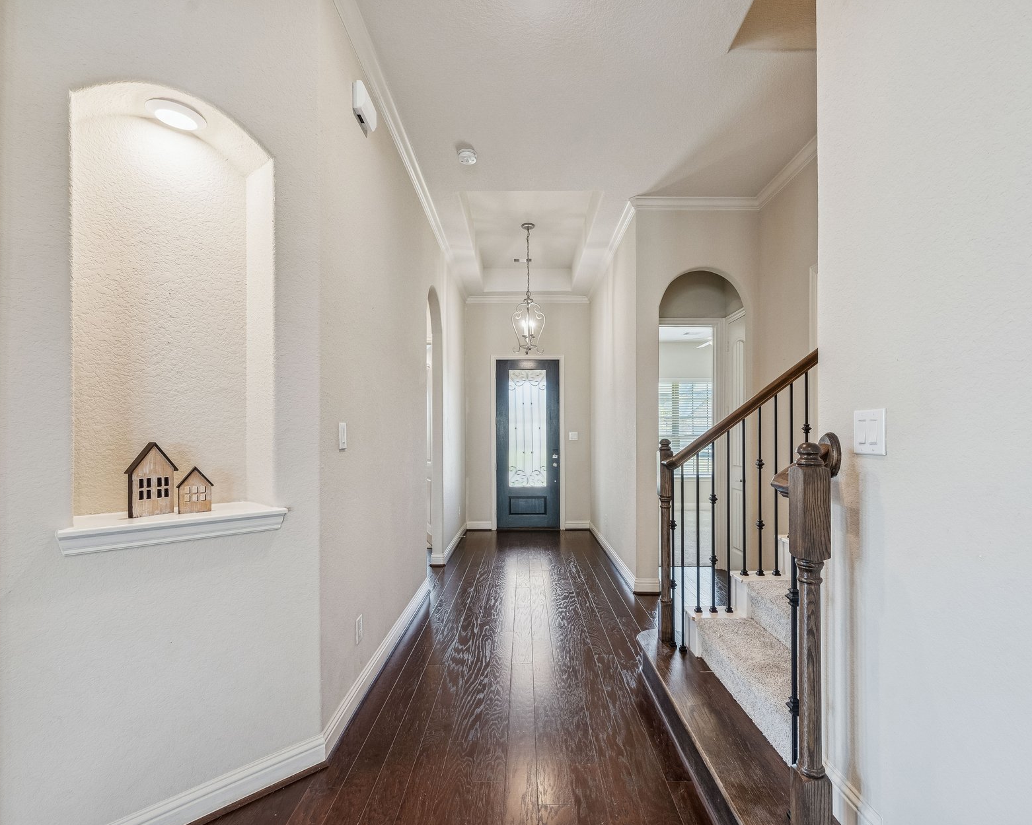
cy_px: 426
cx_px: 540
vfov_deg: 80.3
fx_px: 489
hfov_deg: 93.1
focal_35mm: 16
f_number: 8
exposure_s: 1/13
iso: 640
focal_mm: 13
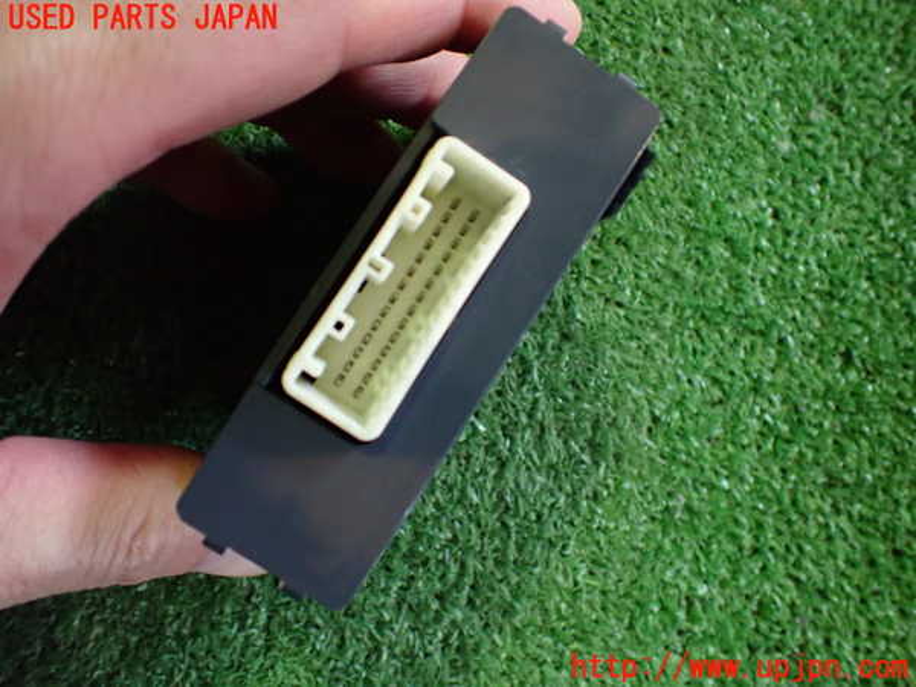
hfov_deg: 60.0
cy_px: 344
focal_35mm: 30
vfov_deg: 46.8
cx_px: 458
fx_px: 794
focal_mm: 5.4
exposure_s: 1/125
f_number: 2.3
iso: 800
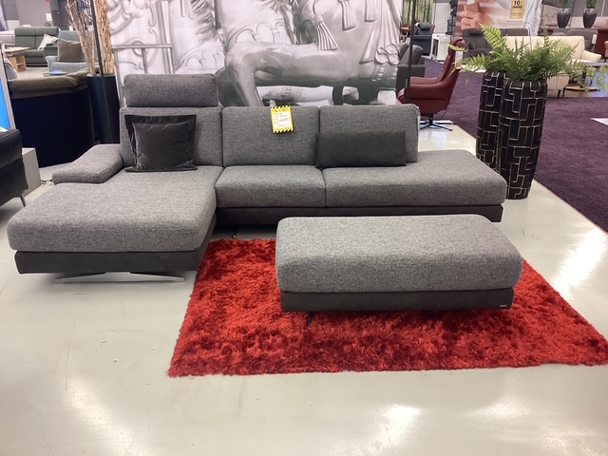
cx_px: 304
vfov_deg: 45.4
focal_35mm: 31
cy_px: 228
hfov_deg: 58.4
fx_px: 544
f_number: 2.4
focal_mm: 3.3
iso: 160
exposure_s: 1/60
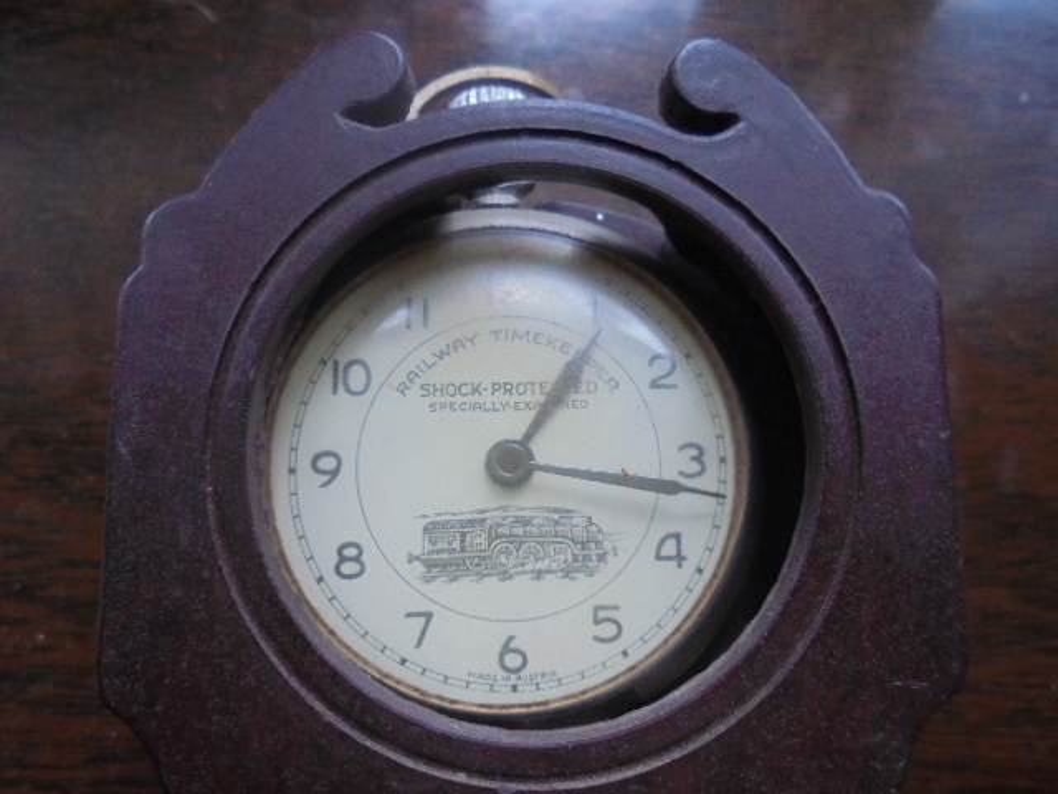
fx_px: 795
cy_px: 397
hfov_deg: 67.3
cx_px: 529
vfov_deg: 53.1
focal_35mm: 26
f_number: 3.5
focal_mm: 4.6
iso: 250
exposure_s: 1/125
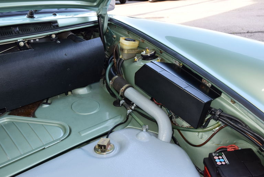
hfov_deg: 53.1
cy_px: 88
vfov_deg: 36.9
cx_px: 132
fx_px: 264
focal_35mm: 36
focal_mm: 24
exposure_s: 1/200
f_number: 7.1
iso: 640
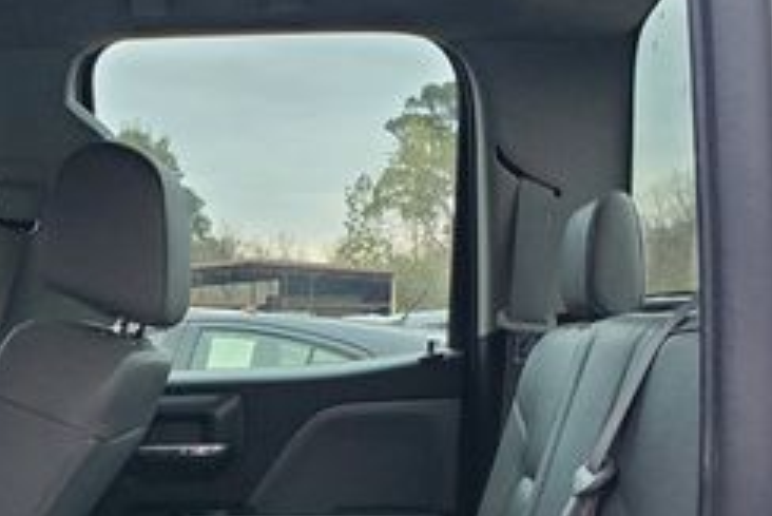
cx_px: 139
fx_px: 1523
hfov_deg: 27.8
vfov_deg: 17.6
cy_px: 725
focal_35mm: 71
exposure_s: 1/40
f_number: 2.4
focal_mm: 4.3
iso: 250
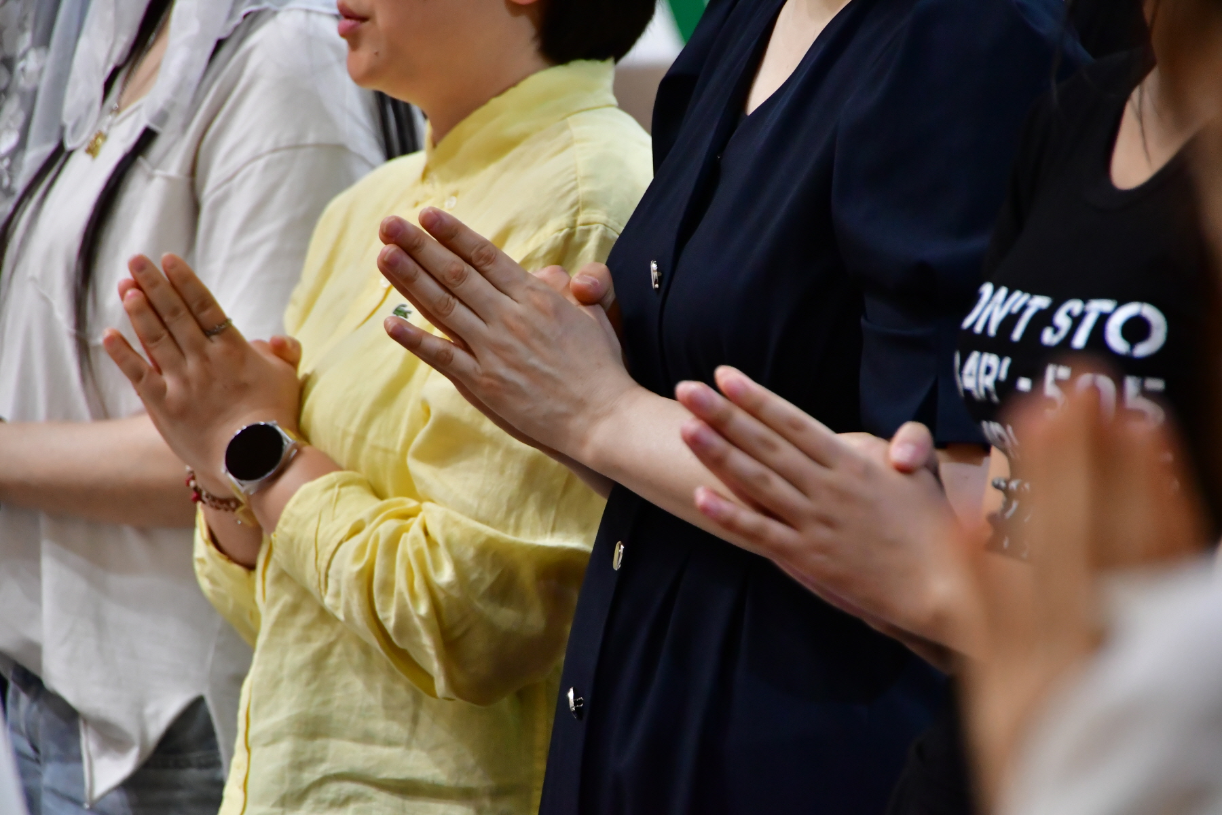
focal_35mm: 330
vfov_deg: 4.2
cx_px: 611
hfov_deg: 6.2
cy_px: 408
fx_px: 11201
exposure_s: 1/125
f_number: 6.3
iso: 2800
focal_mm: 220
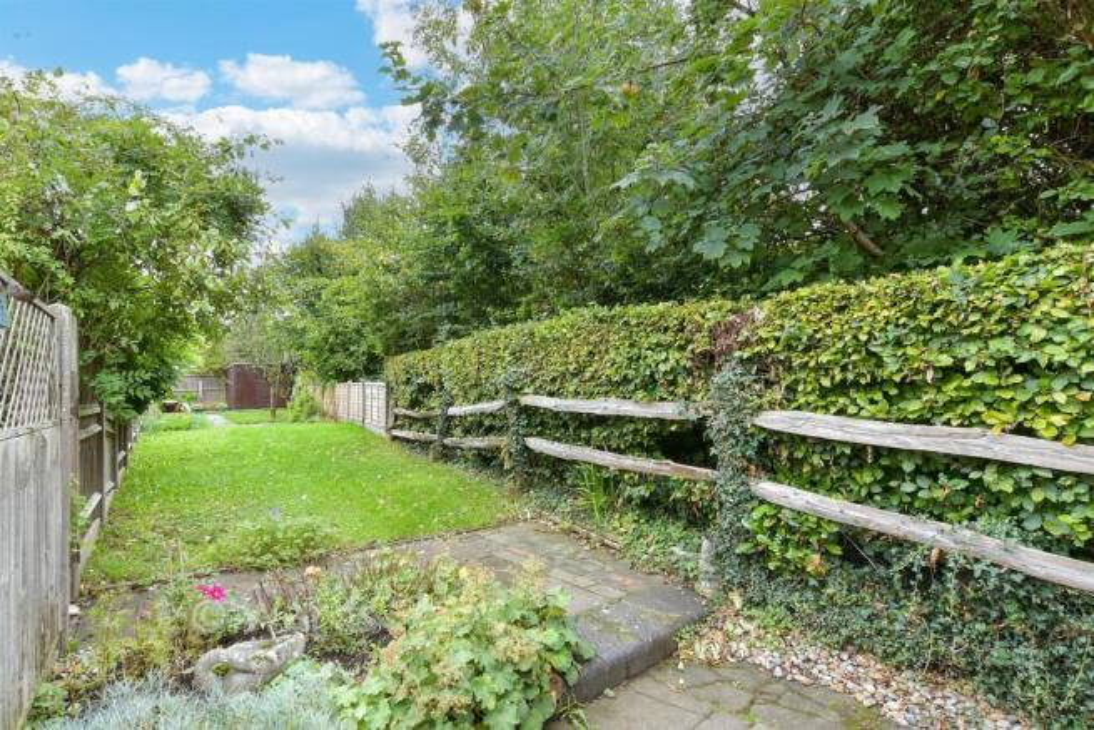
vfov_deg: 77.4
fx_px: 456
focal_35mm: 15
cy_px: 365
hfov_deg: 100.4
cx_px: 547
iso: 160
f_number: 8
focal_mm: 10
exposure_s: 1/40
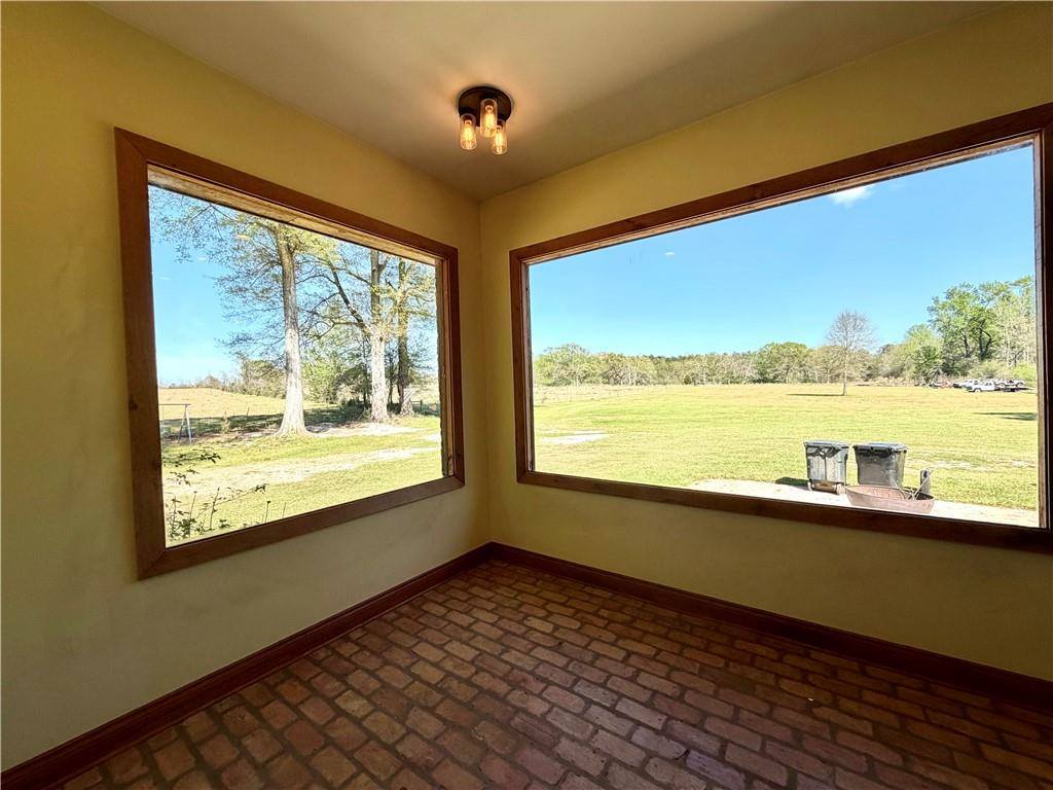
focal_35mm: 14
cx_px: 526
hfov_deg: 102.1
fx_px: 426
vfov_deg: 85.7
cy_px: 395
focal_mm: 2.22
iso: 40
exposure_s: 1/664
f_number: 2.2
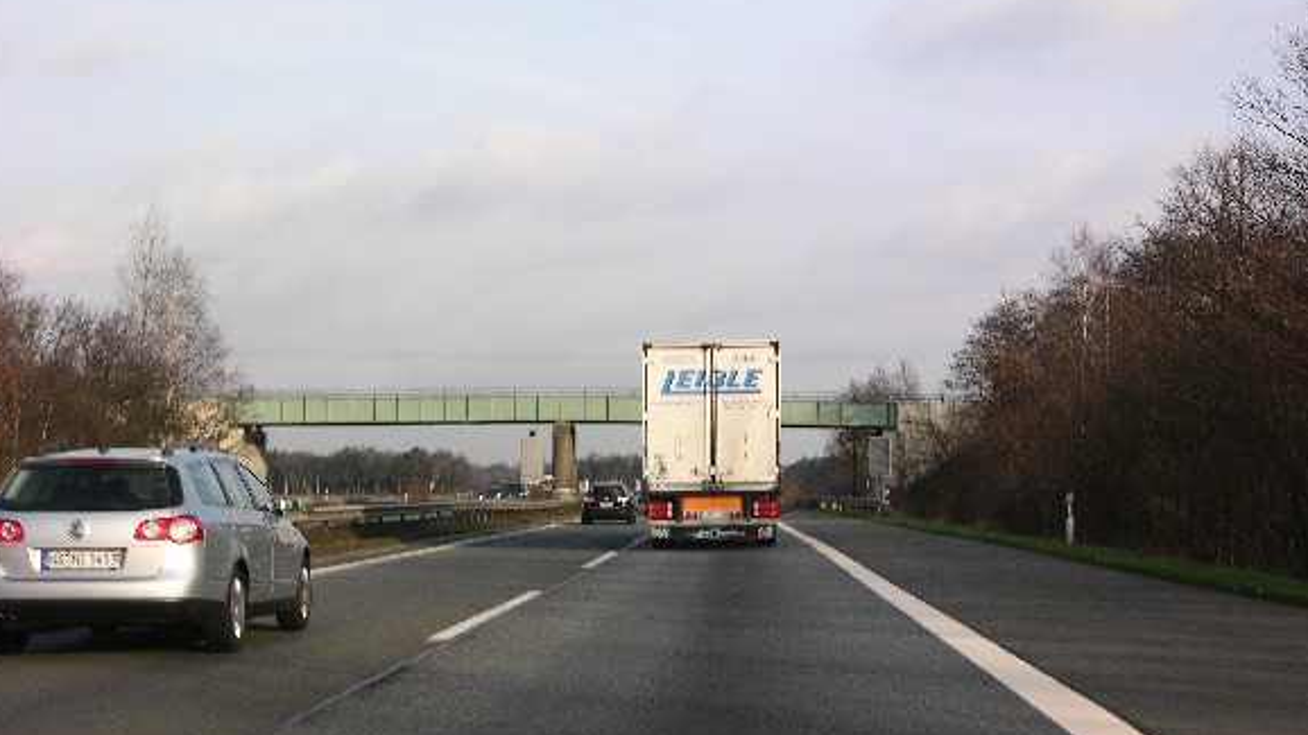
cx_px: 648
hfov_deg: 29.0
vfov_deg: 16.5
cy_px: 394
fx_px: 2532
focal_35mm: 73
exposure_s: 1/118
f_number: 5.8
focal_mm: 16.8
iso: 50
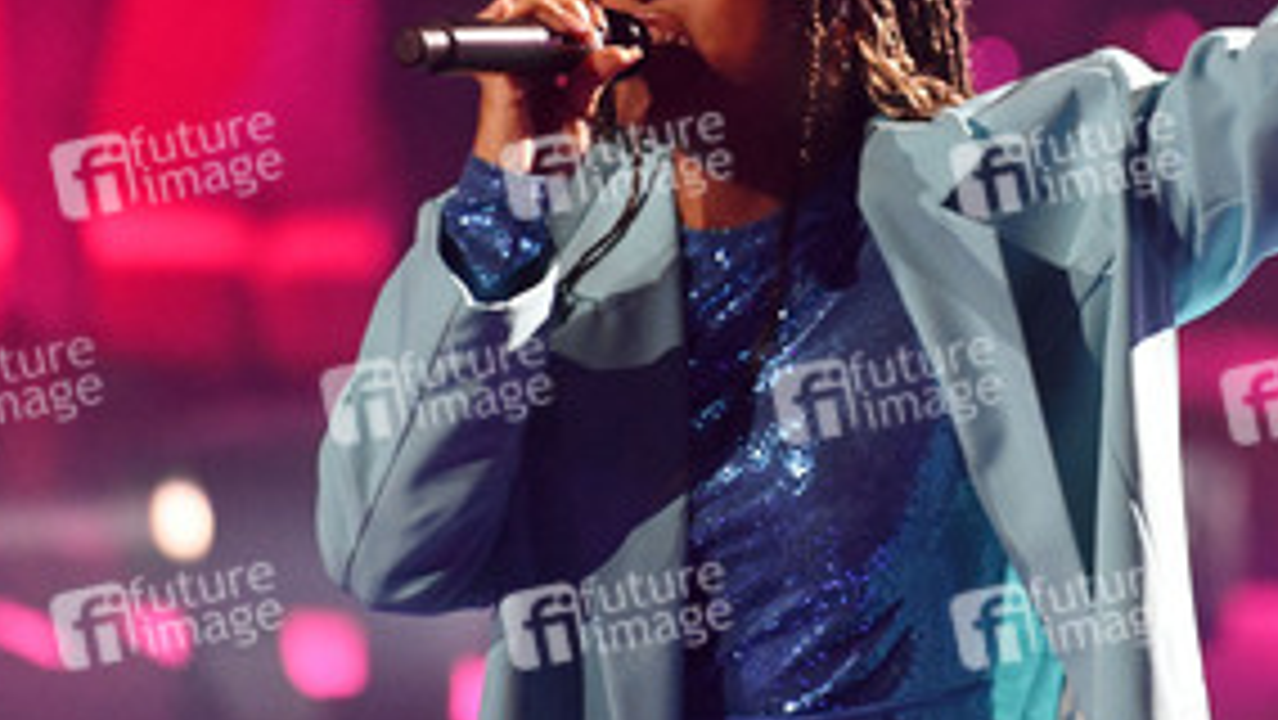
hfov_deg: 2.6
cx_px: 947
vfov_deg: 1.5
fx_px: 28137
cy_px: 54
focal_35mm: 830
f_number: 5.6
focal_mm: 500
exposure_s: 1/400
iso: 16000
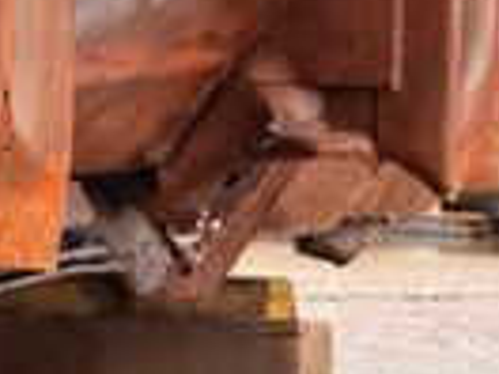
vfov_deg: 3.3
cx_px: 121
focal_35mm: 455
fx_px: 6559
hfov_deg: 4.4
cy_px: 155
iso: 250
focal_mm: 16.89
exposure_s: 1/121
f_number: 2.8
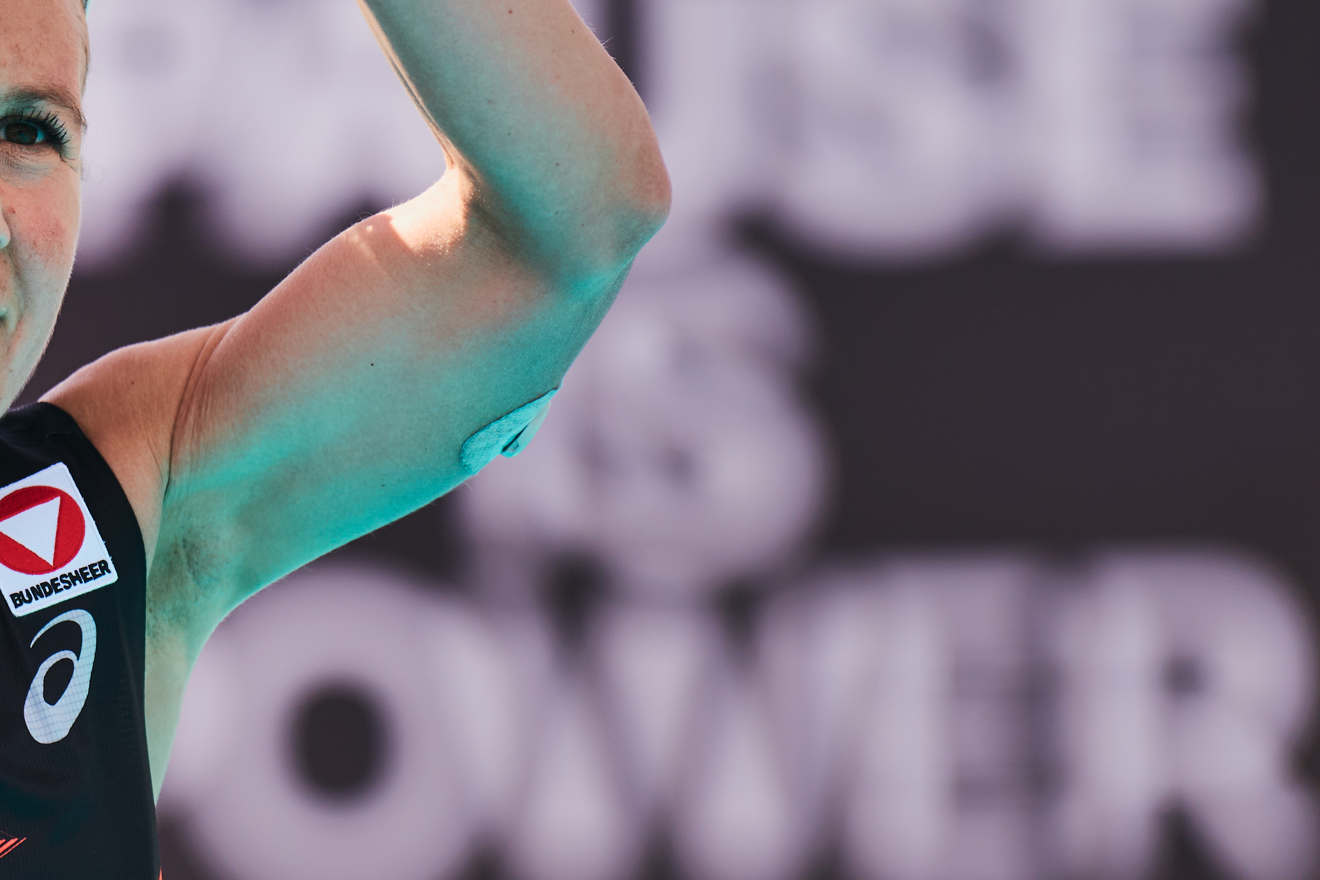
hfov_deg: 5.1
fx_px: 14813
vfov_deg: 3.4
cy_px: 736
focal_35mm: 404
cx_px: 149
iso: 100
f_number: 2.8
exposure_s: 1/1250
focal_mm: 150
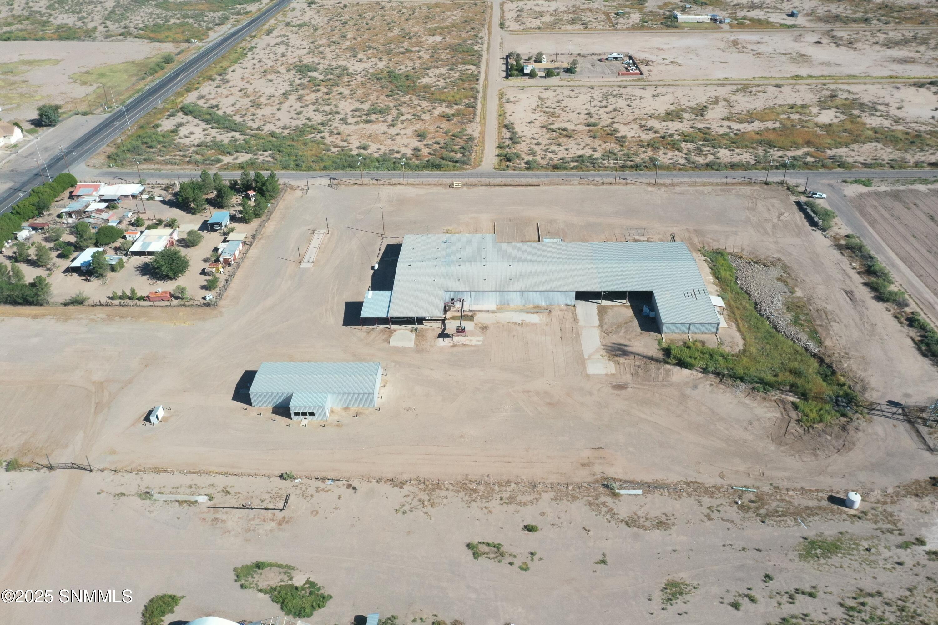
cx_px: 469
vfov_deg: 46.4
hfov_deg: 65.5
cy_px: 312
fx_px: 729
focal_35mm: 28
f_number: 8
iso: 800
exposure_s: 1/1250
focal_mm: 10.26
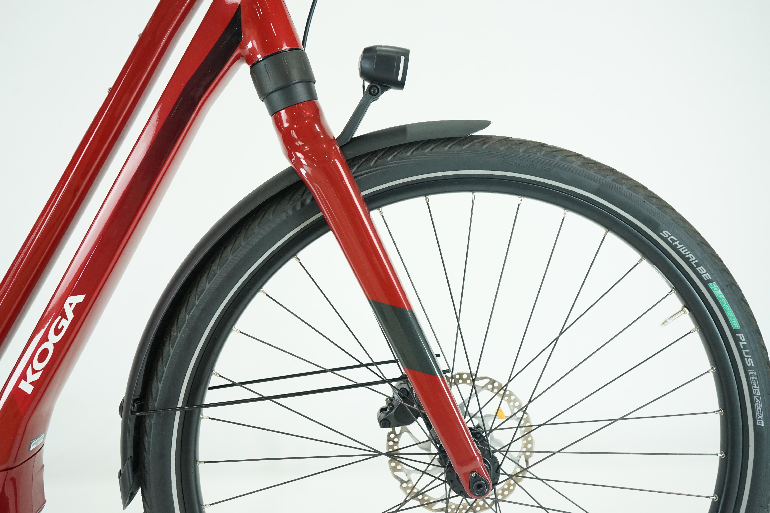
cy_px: 256
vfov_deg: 46.4
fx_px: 599
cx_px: 385
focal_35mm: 28
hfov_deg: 65.5
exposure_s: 1/200
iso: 2500
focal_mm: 28
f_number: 5.6
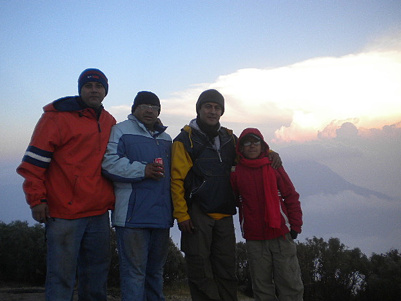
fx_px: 417
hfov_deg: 51.3
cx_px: 198
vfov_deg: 39.7
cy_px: 149
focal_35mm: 36
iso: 80
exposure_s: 1/114
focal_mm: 6.3
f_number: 3.1
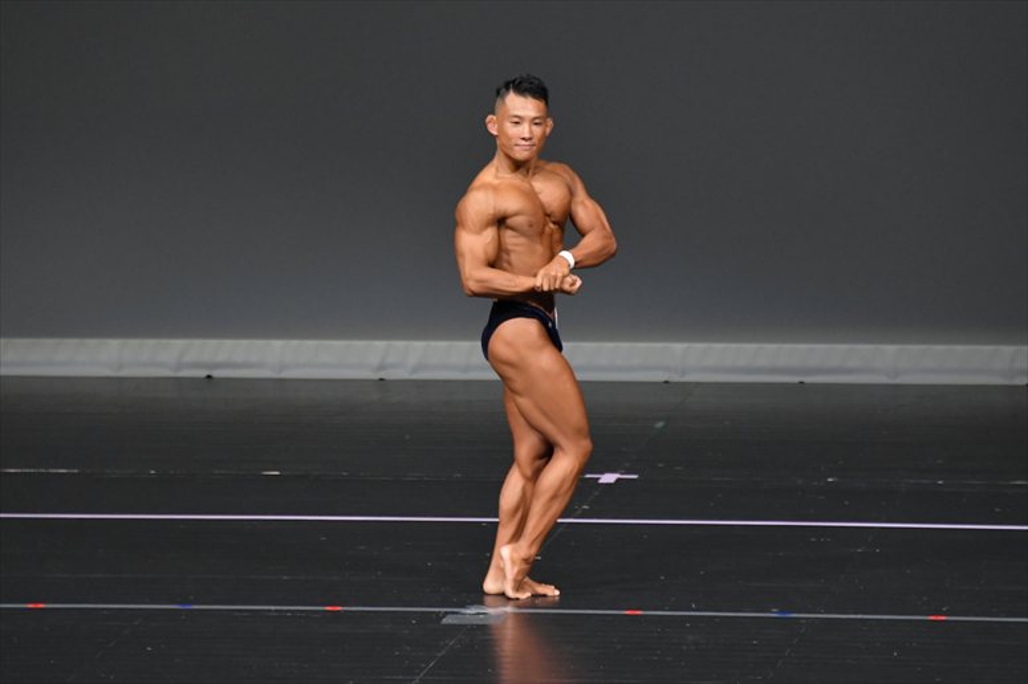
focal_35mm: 345
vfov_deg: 4.0
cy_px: 342
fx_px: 9847
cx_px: 514
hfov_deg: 6.0
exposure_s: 1/400
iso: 4000
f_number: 5.6
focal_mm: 230
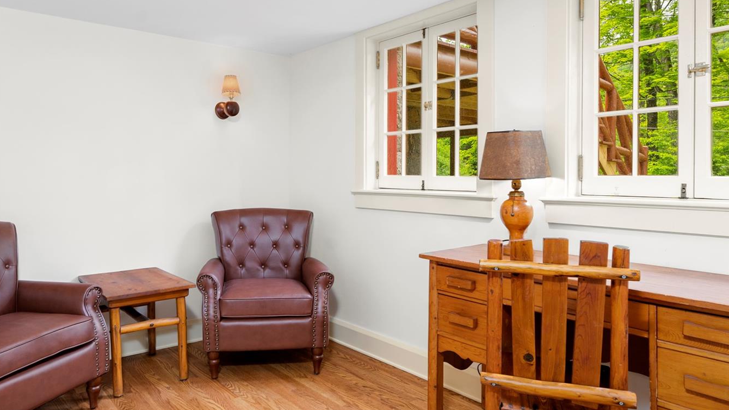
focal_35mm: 25
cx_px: 306
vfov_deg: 46.2
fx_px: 479
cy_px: 179
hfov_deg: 74.0
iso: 320
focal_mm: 15.5
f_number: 7.1
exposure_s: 1/2
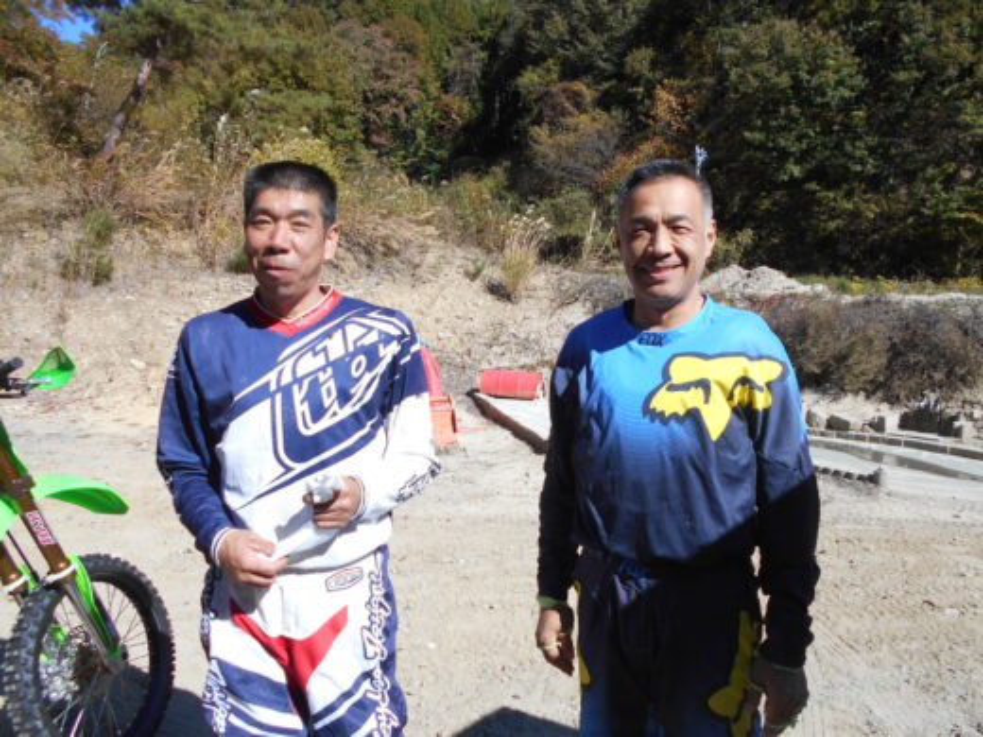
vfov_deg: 53.1
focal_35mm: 26
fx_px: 738
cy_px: 368
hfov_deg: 67.3
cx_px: 492
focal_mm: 4.6
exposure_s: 1/640
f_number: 3.2
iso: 80
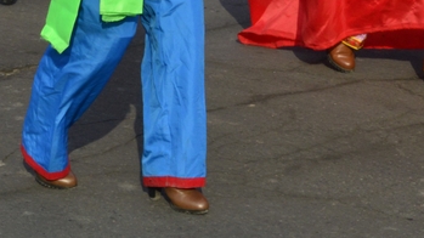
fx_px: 1821
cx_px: 394
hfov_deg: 13.2
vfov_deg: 7.3
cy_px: -187
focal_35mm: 162
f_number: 29
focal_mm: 45
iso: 1400
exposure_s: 1/200
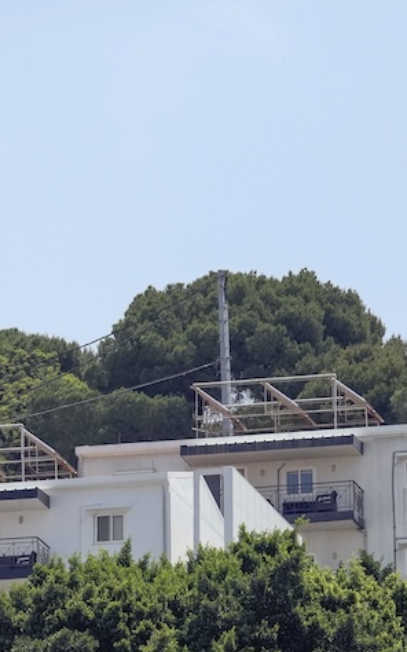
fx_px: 5860
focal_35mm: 330
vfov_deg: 6.4
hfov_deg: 4.0
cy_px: 519
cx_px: -194
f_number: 5
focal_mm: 128
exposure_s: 1/5000
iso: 500
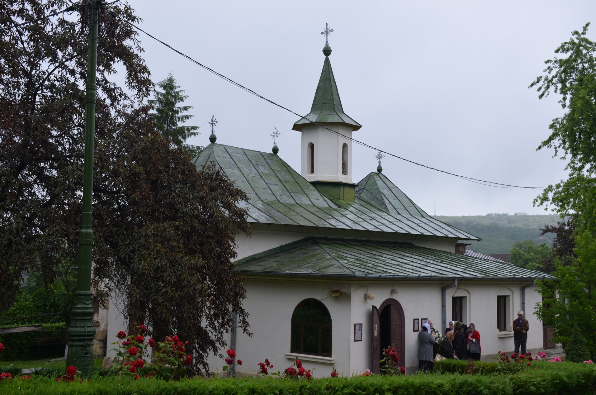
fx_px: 793
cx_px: 298
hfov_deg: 41.2
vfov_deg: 28.0
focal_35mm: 48
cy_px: 198
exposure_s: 1/200
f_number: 7.1
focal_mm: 32
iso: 200
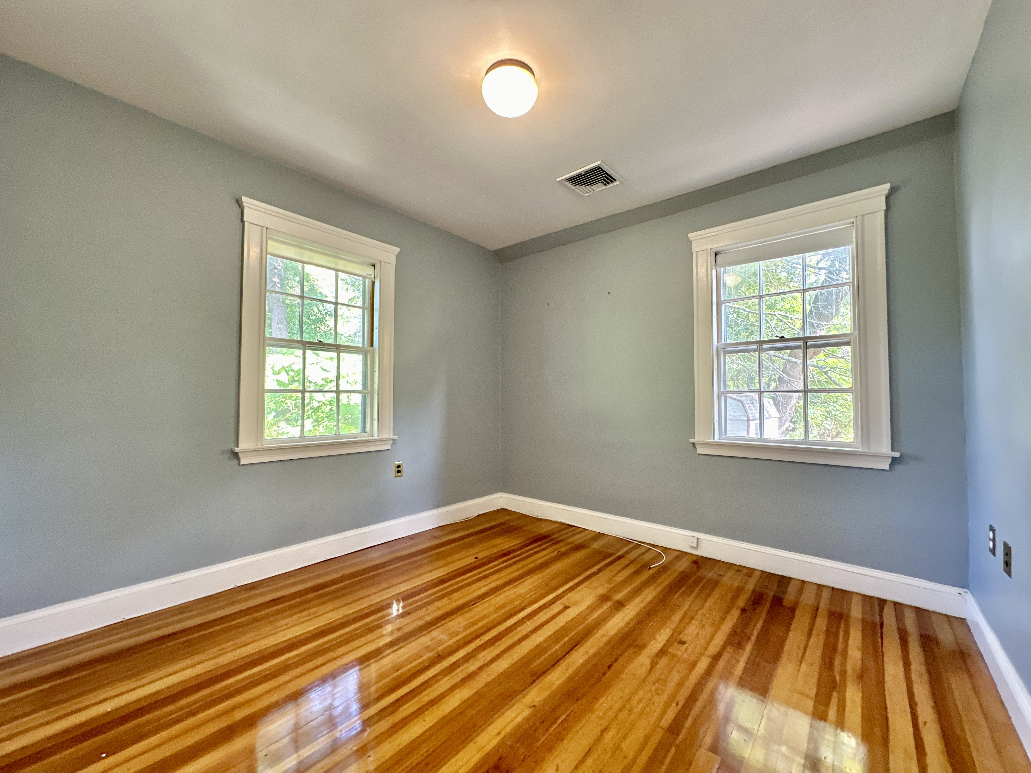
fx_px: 417
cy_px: 386
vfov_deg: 85.7
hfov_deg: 102.1
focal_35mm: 14
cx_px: 516
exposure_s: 1/60
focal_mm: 2.22
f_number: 2.2
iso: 320
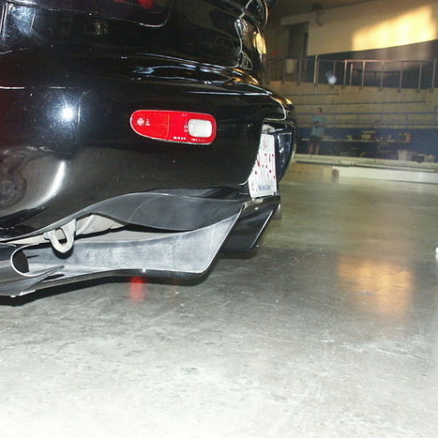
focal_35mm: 53
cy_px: 215
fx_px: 759
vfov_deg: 32.2
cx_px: 100
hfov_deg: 31.5
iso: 200
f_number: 2.8
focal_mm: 9.05
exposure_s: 1/45
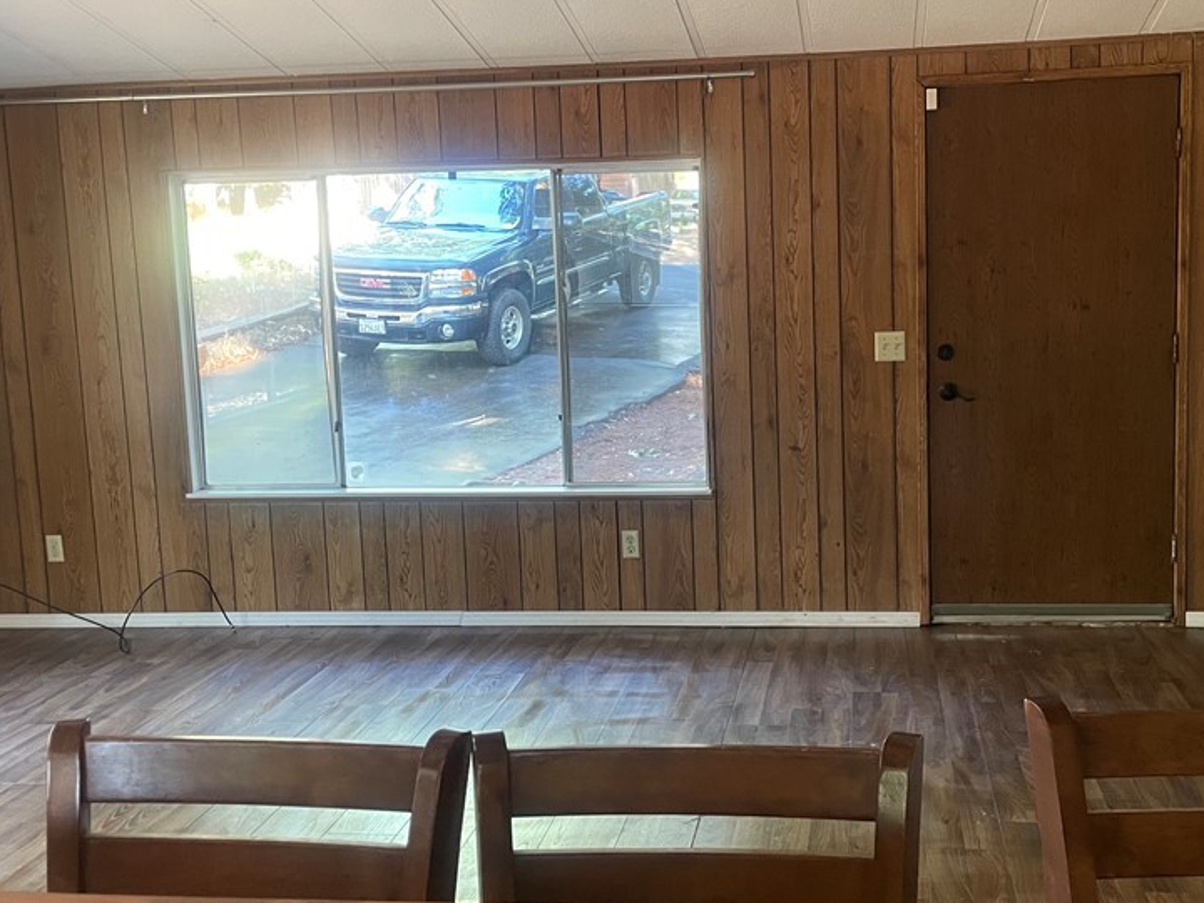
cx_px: 717
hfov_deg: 49.9
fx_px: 1287
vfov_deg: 38.6
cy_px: 418
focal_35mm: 37
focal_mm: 4.2
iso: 320
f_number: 1.6
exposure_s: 1/60
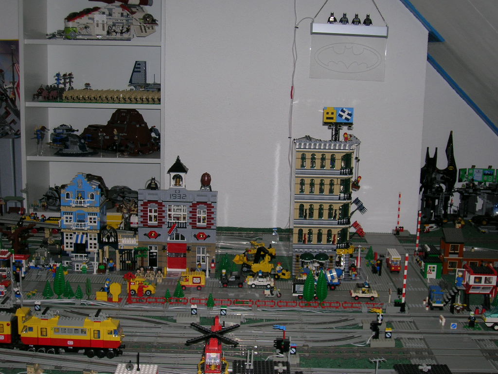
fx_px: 719
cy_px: 187
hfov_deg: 38.2
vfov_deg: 29.1
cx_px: 249
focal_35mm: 50
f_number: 3.3
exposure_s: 1/60.1
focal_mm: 8.4
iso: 59
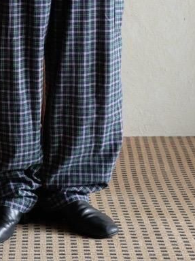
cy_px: -20
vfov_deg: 15.4
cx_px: 2
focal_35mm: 125
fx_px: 939
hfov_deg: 11.7
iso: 800
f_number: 3.6
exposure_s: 1/60
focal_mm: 28
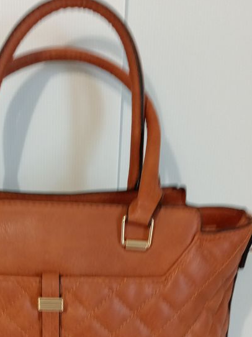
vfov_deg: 38.3
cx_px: 51
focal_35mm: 48
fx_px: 466
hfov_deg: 29.6
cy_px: 267
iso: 463
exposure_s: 1/25
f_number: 1.8
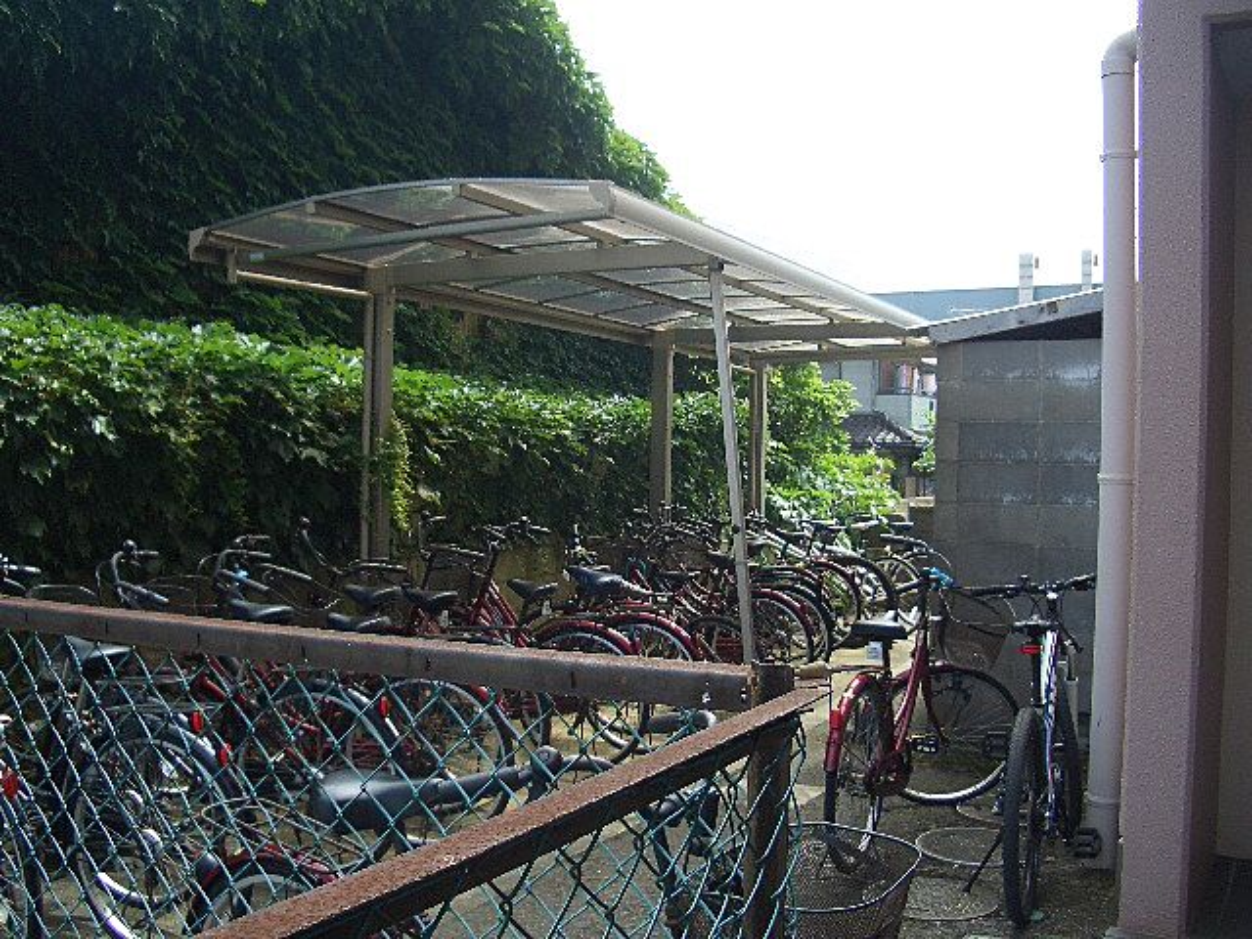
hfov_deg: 52.6
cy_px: 470
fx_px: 1266
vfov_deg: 40.7
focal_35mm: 35
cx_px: 626
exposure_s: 1/250
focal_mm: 5.8
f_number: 2.6
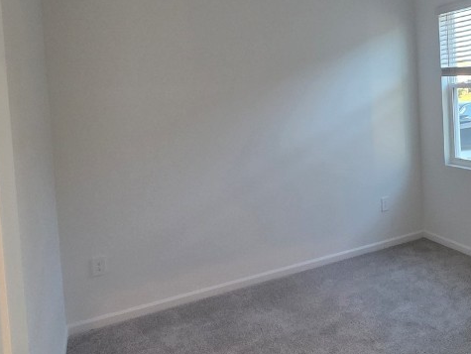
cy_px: 106
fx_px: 381
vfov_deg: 48.6
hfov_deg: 61.6
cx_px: 321
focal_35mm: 28
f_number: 2.2
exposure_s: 1/60
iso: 250
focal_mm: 2.2
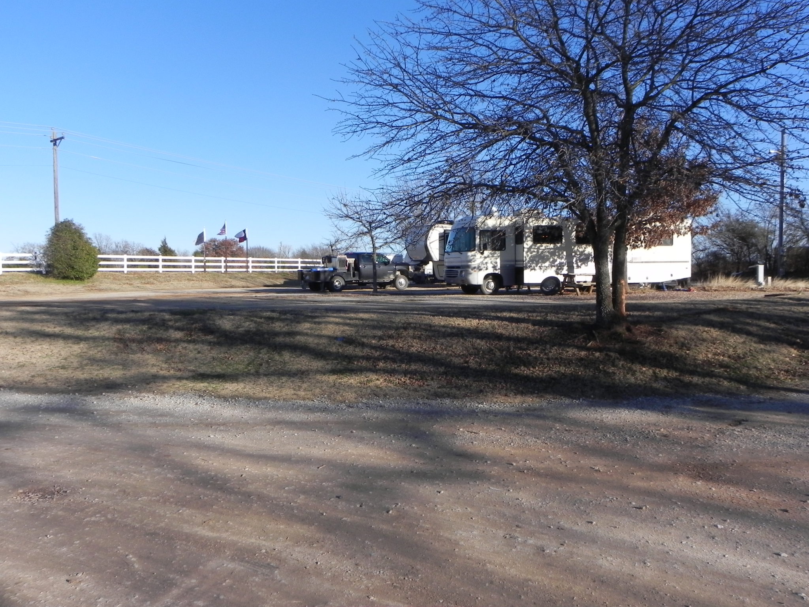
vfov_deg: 53.1
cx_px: 404
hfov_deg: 67.3
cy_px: 304
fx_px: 608
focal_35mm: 26
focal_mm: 4.6
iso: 160
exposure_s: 1/320
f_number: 7.1
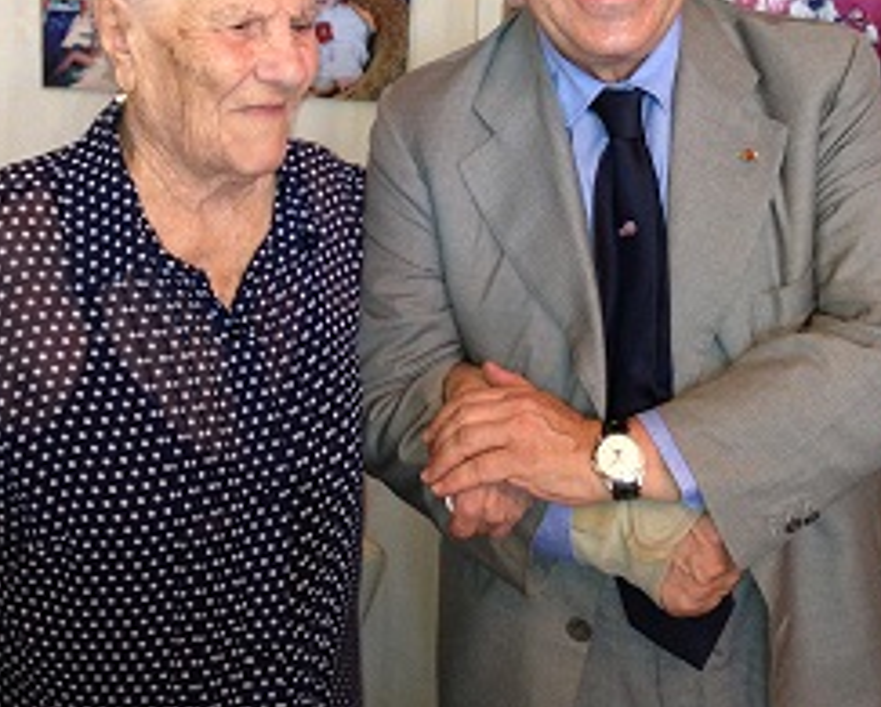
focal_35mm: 54
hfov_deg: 34.7
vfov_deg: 27.3
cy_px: 94
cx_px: 439
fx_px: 1410
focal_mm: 4.13
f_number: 2.4
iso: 160
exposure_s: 1/20
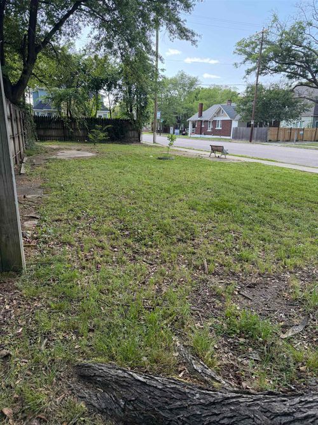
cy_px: 212
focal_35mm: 24
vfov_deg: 71.6
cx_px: 159
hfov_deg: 56.8
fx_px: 294
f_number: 1.78
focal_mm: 6.76
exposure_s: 1/622
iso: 100
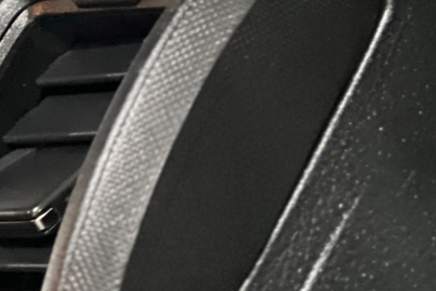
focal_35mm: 243
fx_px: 2943
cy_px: 165
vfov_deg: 5.7
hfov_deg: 8.3
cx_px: -206
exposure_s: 1/15
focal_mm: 9
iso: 1000
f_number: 2.8
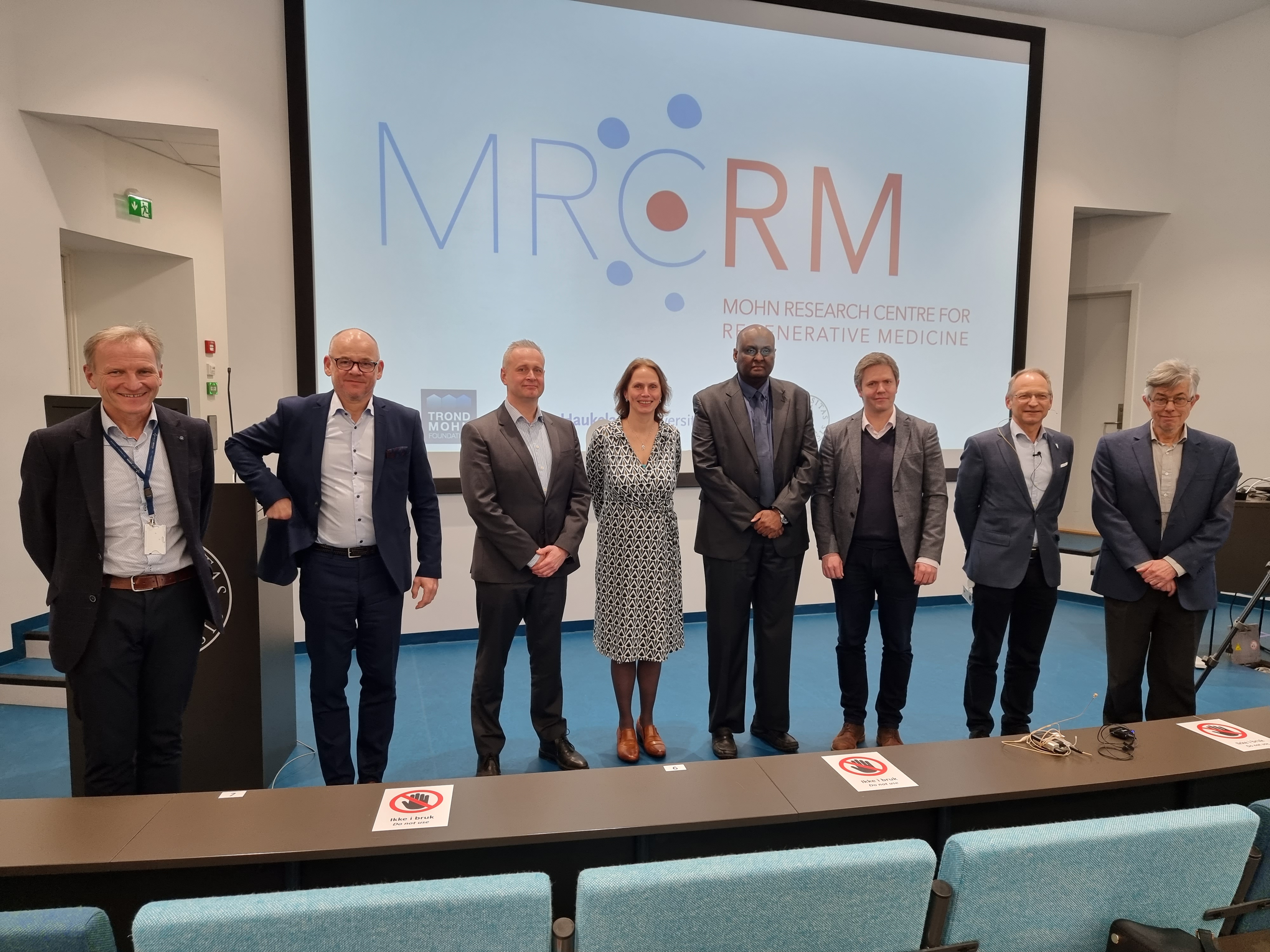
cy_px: 476
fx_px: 881
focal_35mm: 24
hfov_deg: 71.6
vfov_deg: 56.8
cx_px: 635
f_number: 1.8
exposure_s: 1/100
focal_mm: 6.7
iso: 125
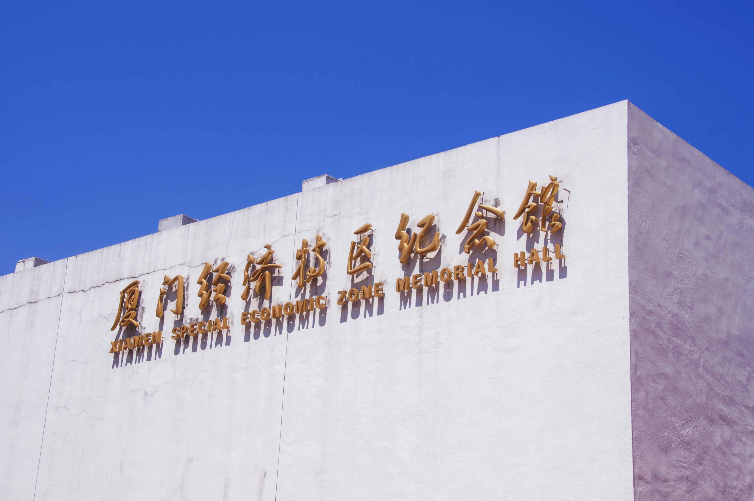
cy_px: 250
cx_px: 377
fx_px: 1318
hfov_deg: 31.9
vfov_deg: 21.5
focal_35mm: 63
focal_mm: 42
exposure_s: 1/250
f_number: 11
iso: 200
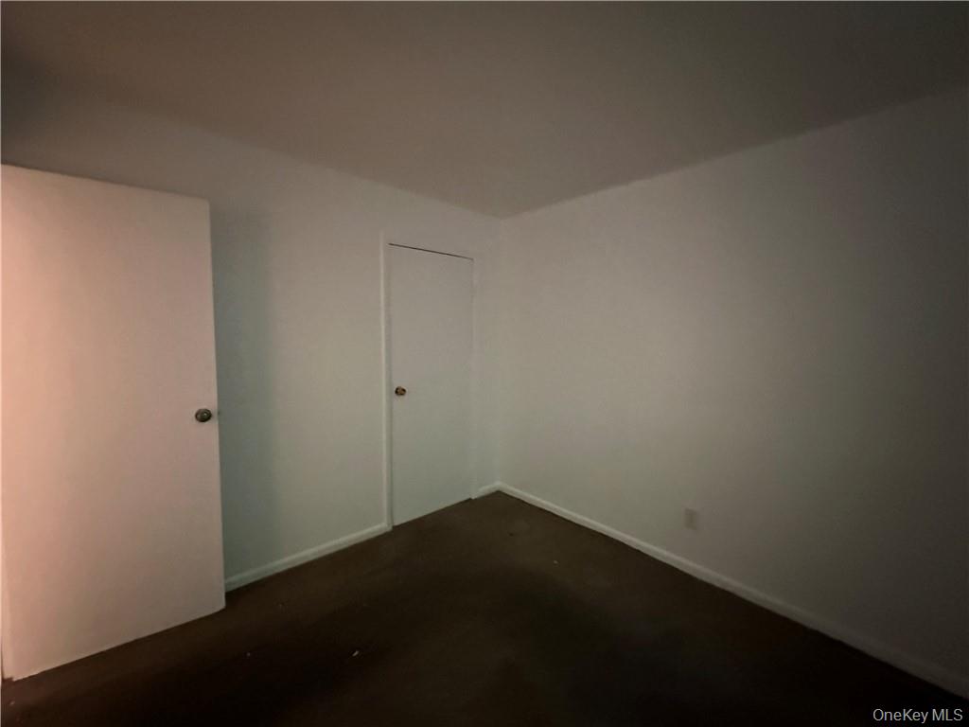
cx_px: 484
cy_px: 364
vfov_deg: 85.7
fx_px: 392
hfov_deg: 102.1
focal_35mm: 14
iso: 1250
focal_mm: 2.22
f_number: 2.2
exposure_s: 1/30
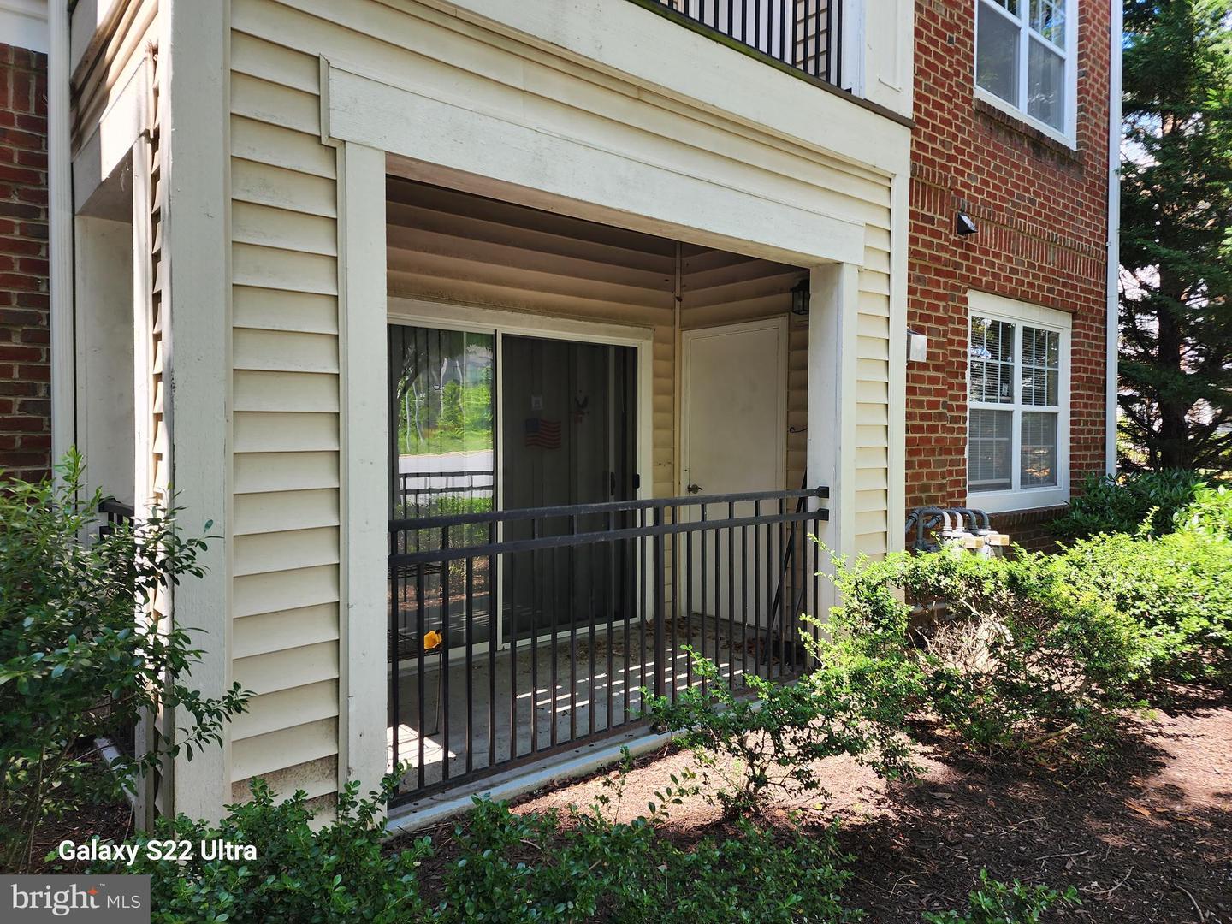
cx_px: 616
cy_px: 462
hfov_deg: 73.9
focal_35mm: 23
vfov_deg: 58.9
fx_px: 819
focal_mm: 6.4
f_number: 1.8
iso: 32
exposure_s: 1/180
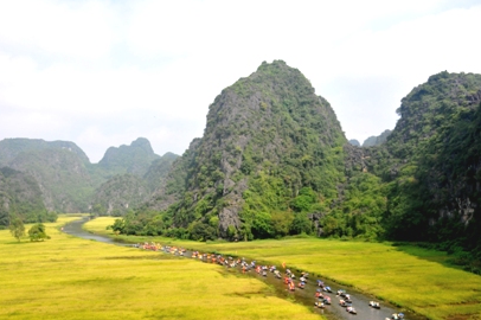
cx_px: 240
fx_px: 521
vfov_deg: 34.1
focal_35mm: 39
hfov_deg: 49.6
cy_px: 171
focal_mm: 24
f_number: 6.3
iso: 800
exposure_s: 1/1250
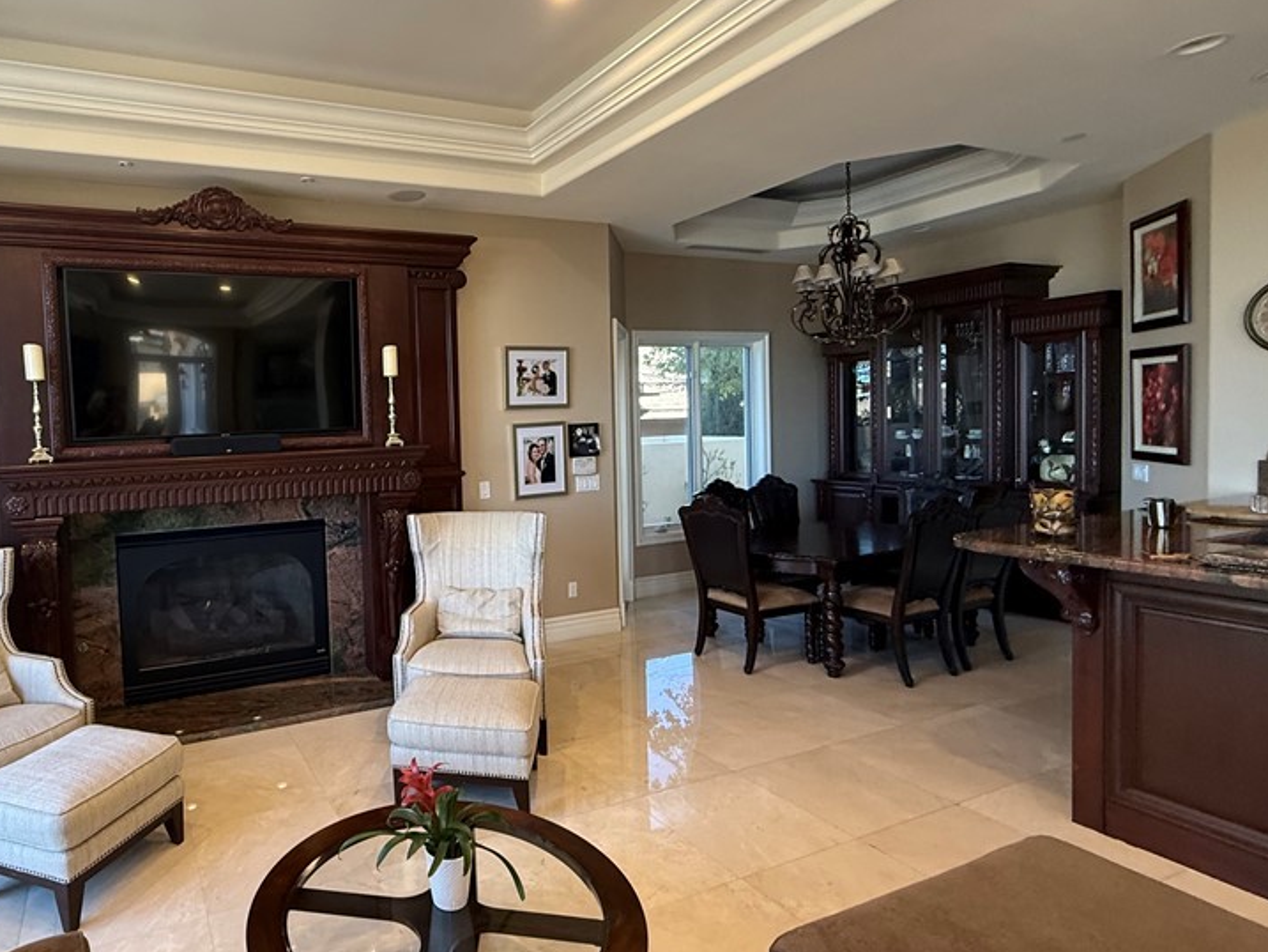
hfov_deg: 78.5
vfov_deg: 66.0
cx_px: 400
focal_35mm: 20
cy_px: 457
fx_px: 733
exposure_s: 1/120
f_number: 2.2
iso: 320
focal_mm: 2.22
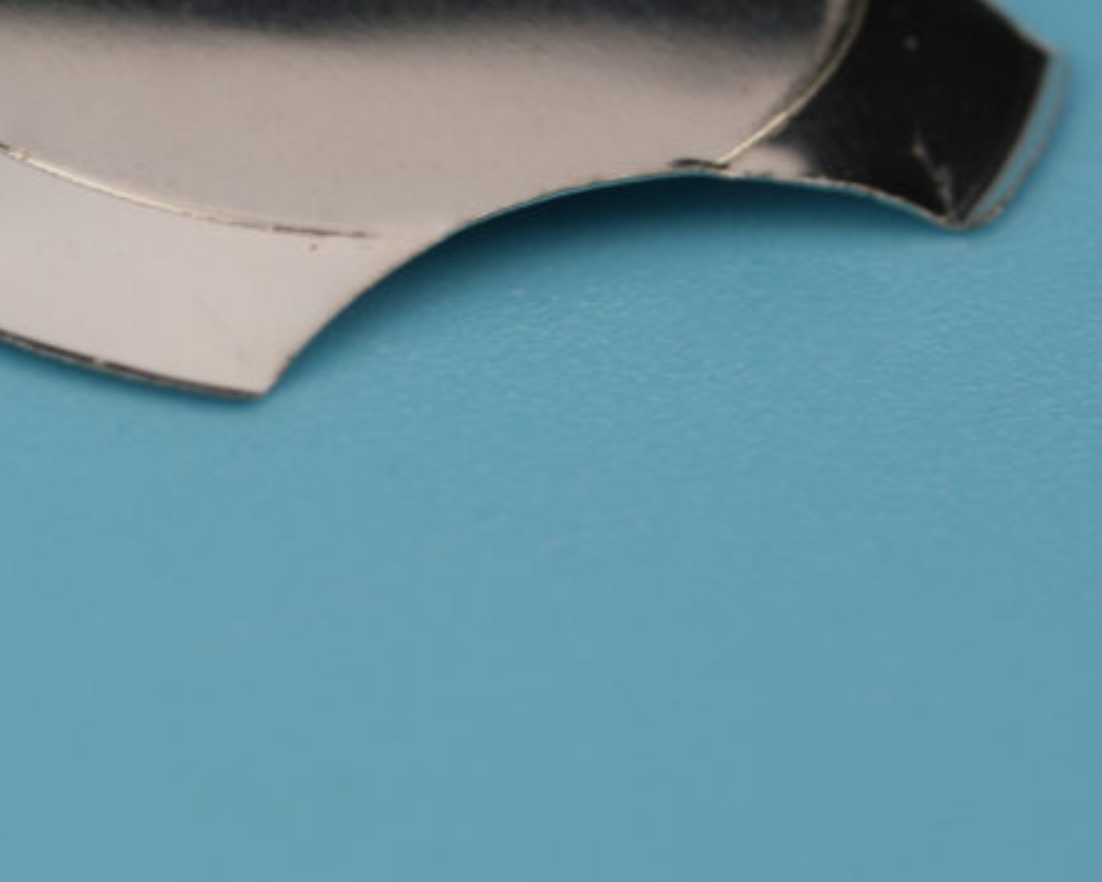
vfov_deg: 5.3
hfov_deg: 6.6
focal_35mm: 294
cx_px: -47
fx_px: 9591
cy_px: 334
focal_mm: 90
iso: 100
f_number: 9
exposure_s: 1/125
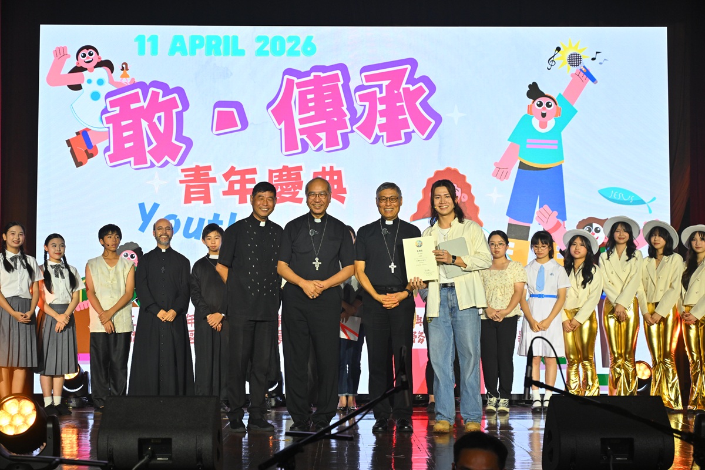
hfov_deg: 31.4
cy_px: 235
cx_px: 352
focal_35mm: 64
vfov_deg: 21.2
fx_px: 1253
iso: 1250
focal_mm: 64
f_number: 6.3
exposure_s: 1/100
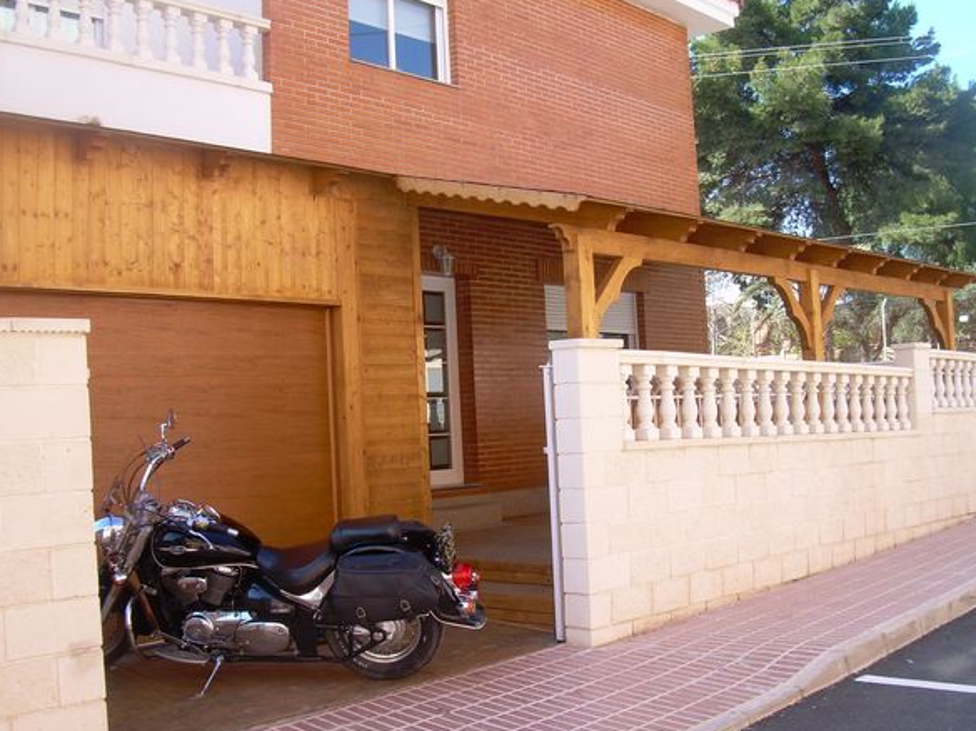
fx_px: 1099
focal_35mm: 39
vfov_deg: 36.8
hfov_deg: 47.9
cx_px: 480
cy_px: 367
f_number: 4.6
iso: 50
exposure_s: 1/115
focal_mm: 6.3
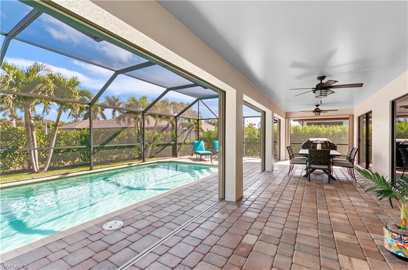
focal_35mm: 15
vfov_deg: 77.1
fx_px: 170
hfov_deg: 100.5
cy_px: 135
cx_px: 204
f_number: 6.3
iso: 200
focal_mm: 10
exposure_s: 1/60
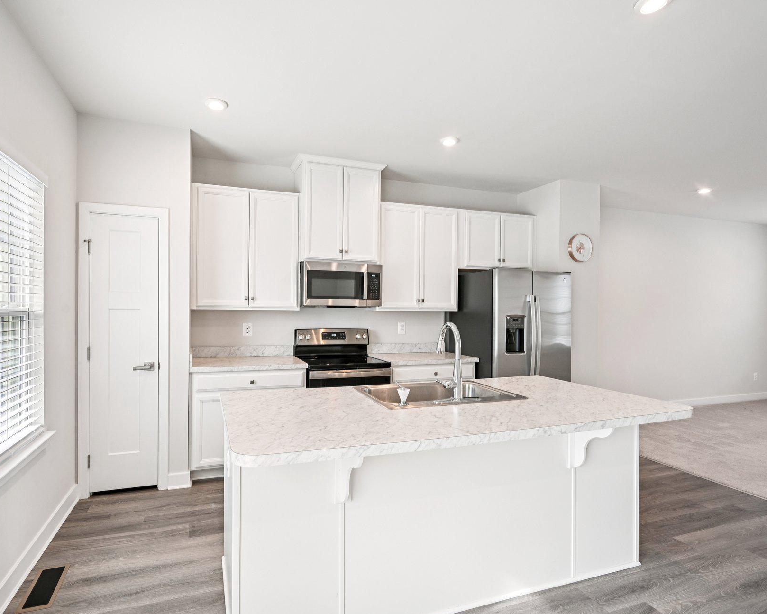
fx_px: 431
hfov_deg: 83.1
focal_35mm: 19
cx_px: 351
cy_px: 313
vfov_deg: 70.9
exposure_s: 1/50
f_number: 8
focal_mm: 16
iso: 400
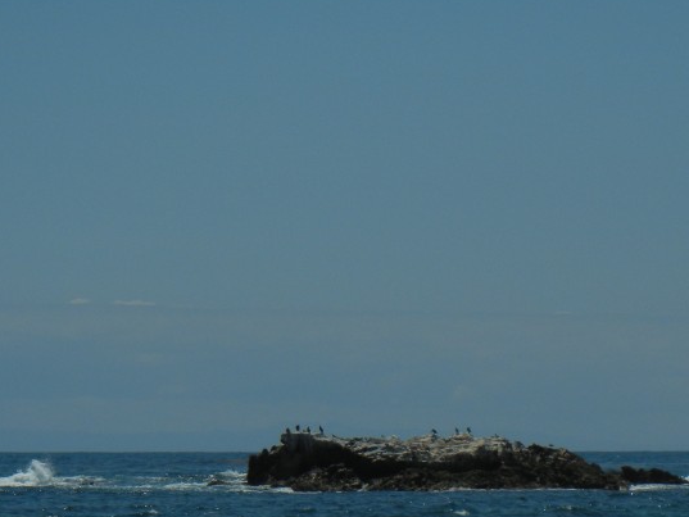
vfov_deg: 6.7
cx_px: 402
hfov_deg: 9.0
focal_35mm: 221
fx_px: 4400
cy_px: 475
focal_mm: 20.9
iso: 160
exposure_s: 1/1042
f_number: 9.2
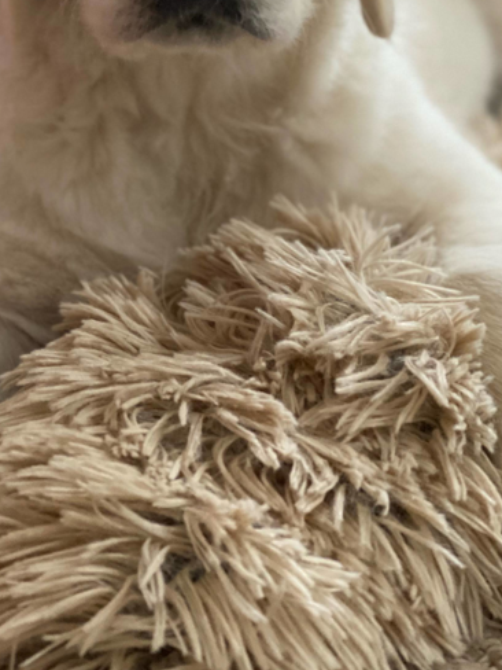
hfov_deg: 15.4
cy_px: 124
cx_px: 194
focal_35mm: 96
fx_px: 1856
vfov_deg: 20.2
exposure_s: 1/40
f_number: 2
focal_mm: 6
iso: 320
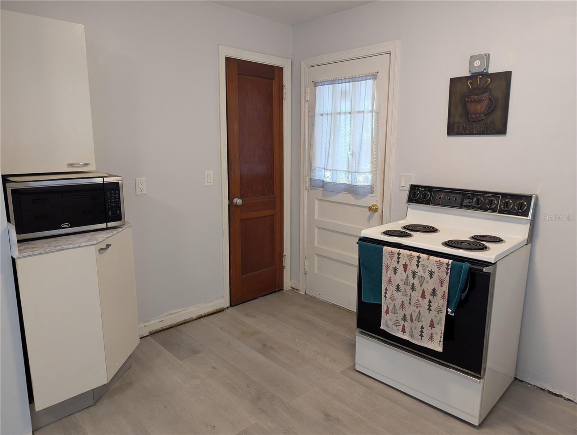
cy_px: 218
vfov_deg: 56.9
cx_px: 288
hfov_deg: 71.5
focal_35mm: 24
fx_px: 401
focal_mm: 6.81
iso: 70
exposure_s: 1/24
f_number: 1.85
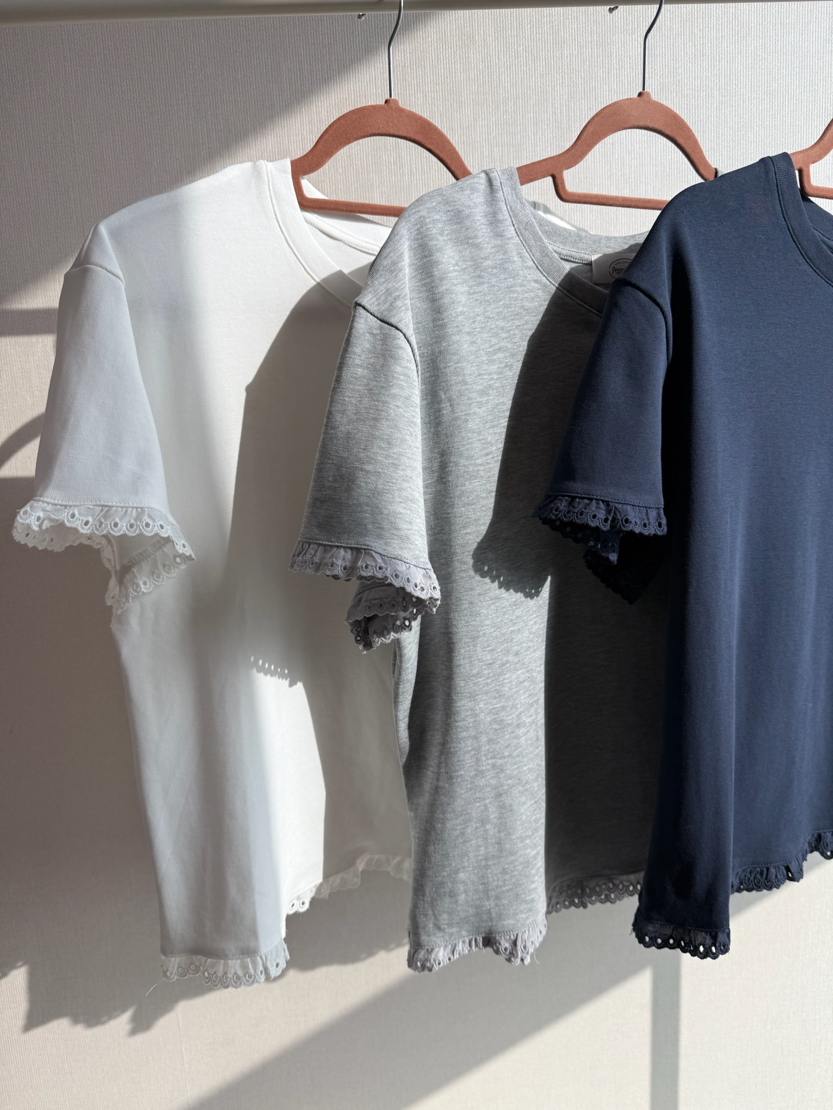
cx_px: 416
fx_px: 770
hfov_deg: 56.8
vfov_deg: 71.6
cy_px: 555
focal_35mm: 24
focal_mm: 6.76
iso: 80
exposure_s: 1/931
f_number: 1.78
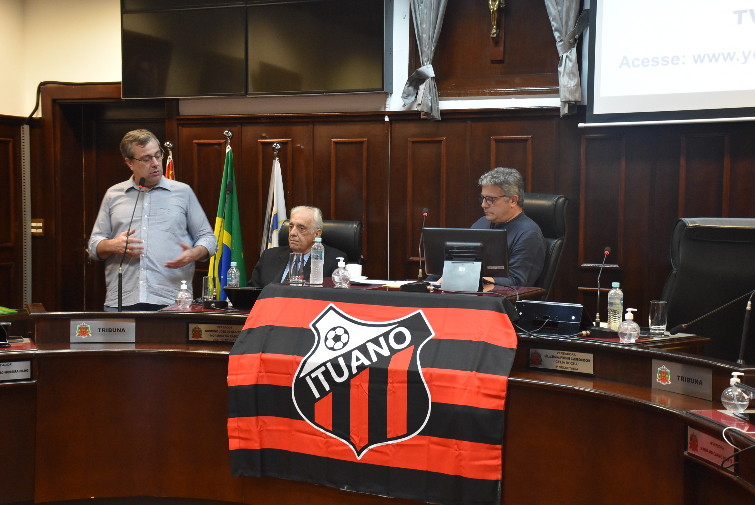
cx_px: 378
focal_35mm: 52
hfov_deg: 37.8
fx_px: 1102
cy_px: 252
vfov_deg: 25.8
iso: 2000
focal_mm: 35
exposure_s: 1/60
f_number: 4.2
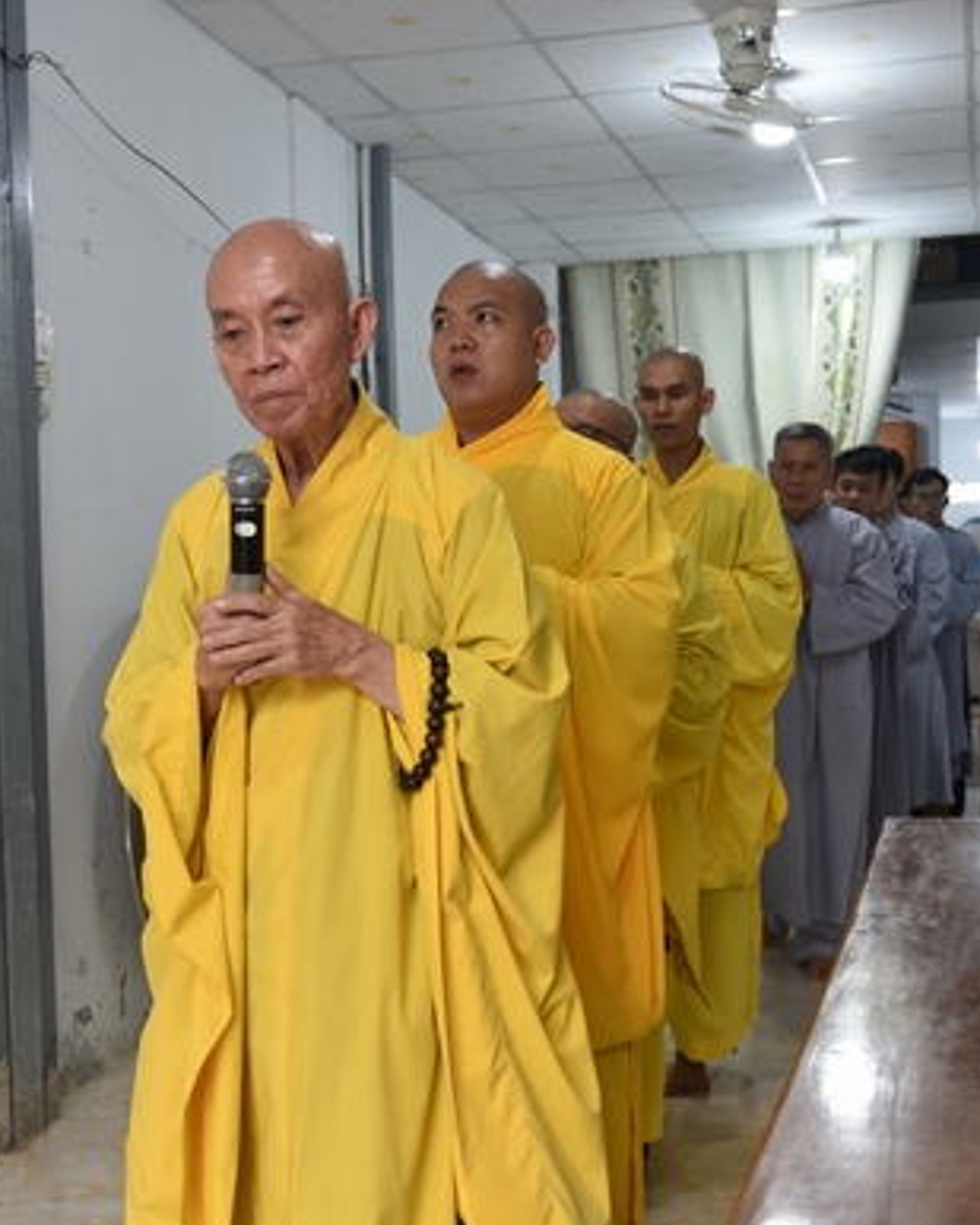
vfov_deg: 38.0
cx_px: 501
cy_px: 612
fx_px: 1776
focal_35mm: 49
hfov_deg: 30.9
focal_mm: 31
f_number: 4.5
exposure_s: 1/80
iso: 400
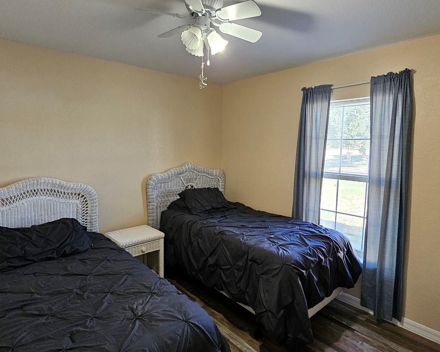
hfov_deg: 83.3
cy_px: 171
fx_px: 247
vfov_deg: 70.8
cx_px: 225
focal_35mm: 19
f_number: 2.2
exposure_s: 1/60
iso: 320
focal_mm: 2.2
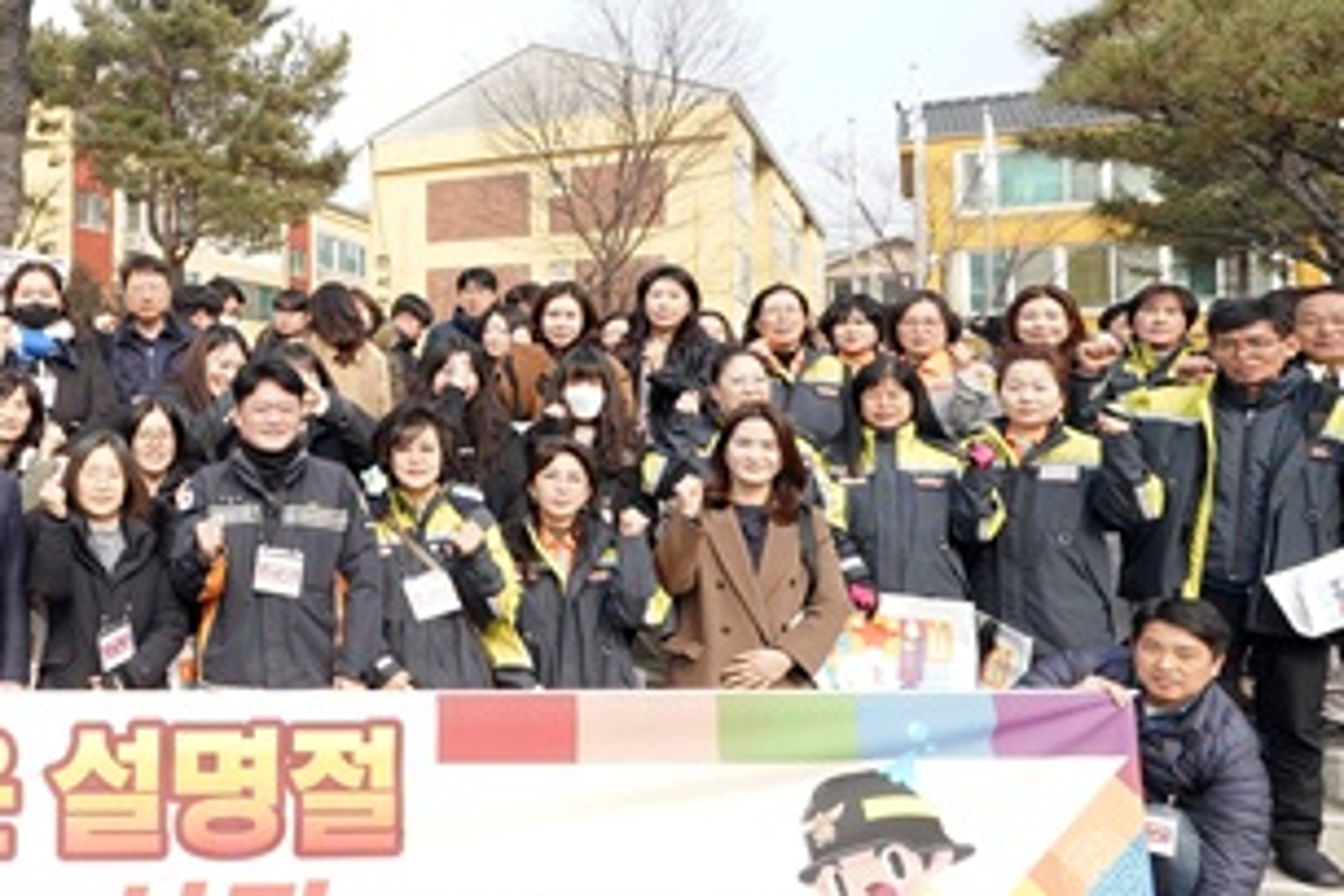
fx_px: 1269
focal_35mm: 34
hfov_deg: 46.8
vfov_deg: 38.8
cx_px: 9
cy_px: 367
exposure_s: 1/250
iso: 800
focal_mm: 16
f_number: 11
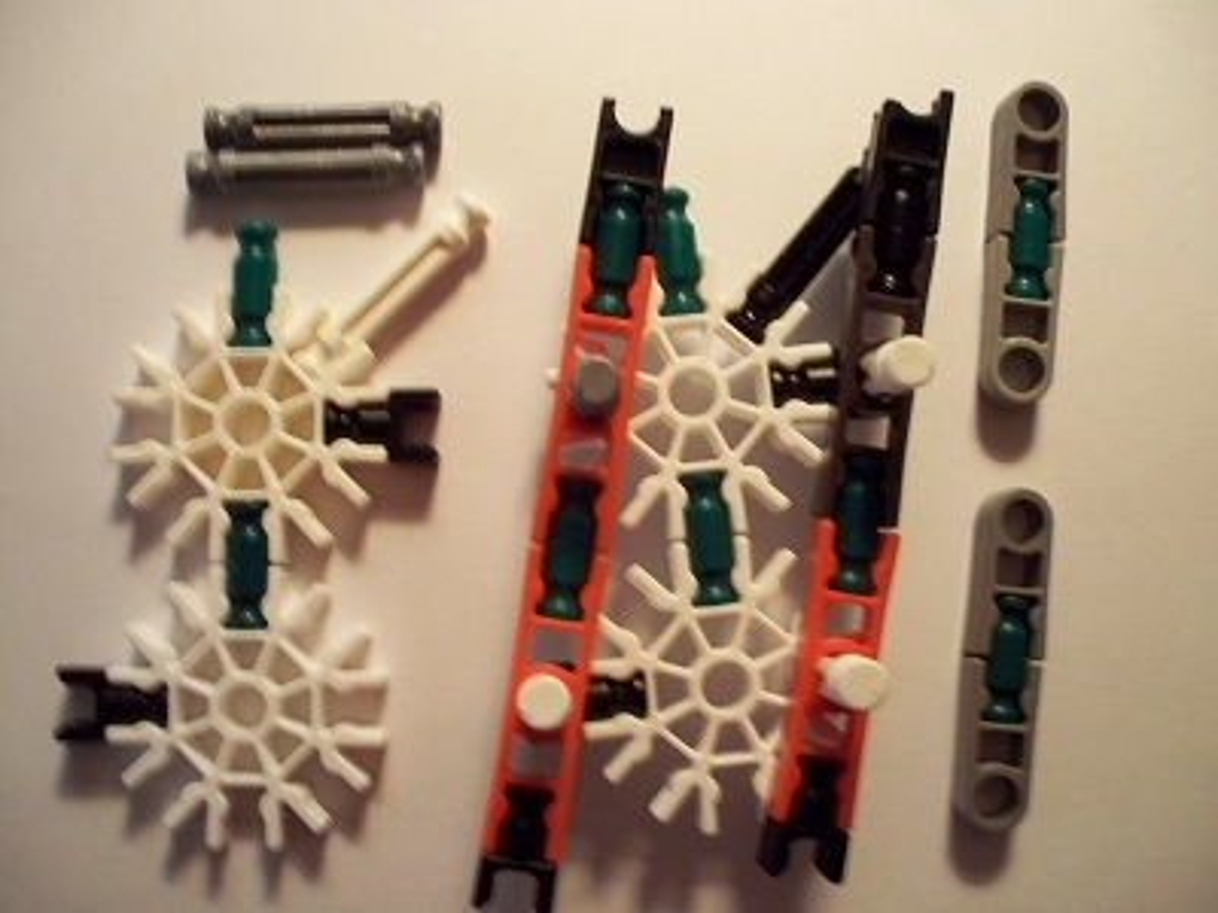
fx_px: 1302
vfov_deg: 38.7
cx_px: 609
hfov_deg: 50.1
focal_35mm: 37
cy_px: 456
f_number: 3.4
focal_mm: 7.9
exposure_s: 1/13
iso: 400
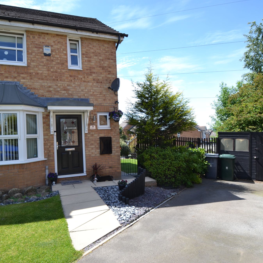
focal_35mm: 22
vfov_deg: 68.8
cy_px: 131
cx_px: 122
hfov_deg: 68.7
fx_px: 192
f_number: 6.3
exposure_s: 1/160
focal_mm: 11.5
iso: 100
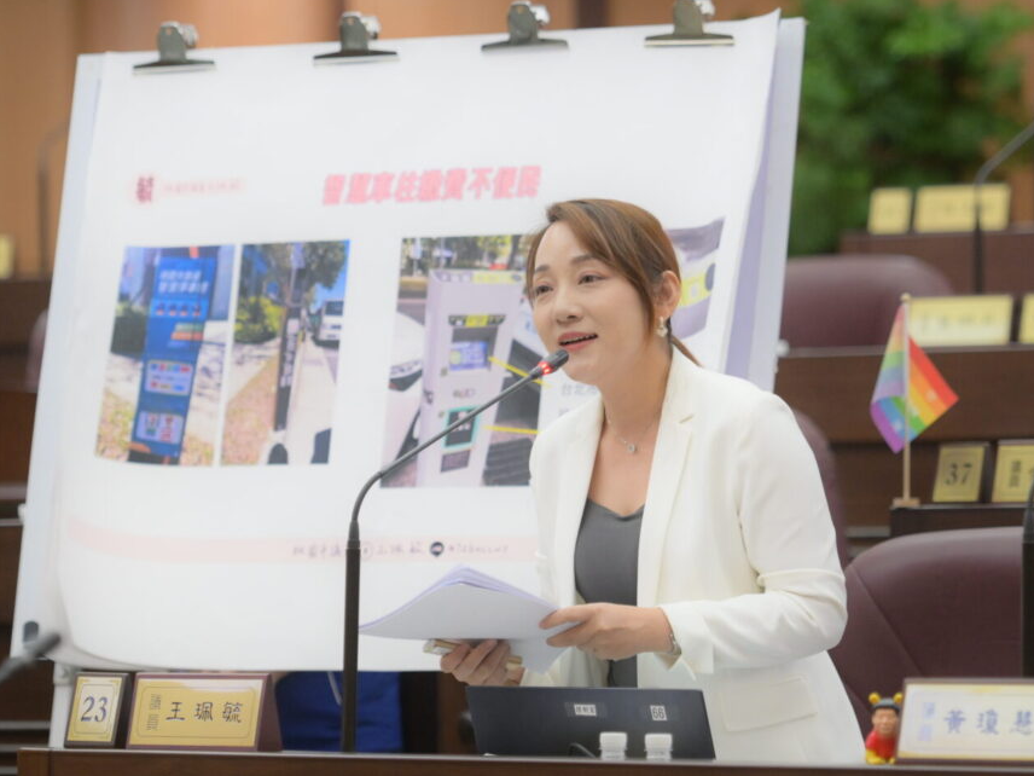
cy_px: 390
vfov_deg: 6.9
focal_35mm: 215
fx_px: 6422
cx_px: 518
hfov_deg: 9.2
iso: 2000
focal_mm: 125
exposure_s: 1/200
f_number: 3.2
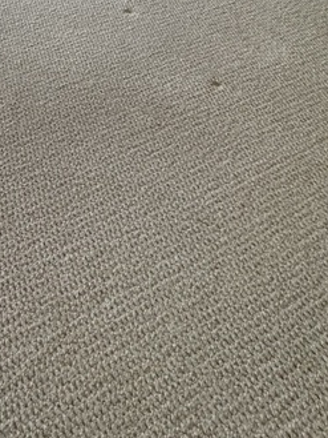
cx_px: -116
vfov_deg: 27.6
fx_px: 581
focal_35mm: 46
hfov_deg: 26.1
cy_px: -225
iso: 100
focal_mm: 2.22
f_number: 2.2
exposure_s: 1/120
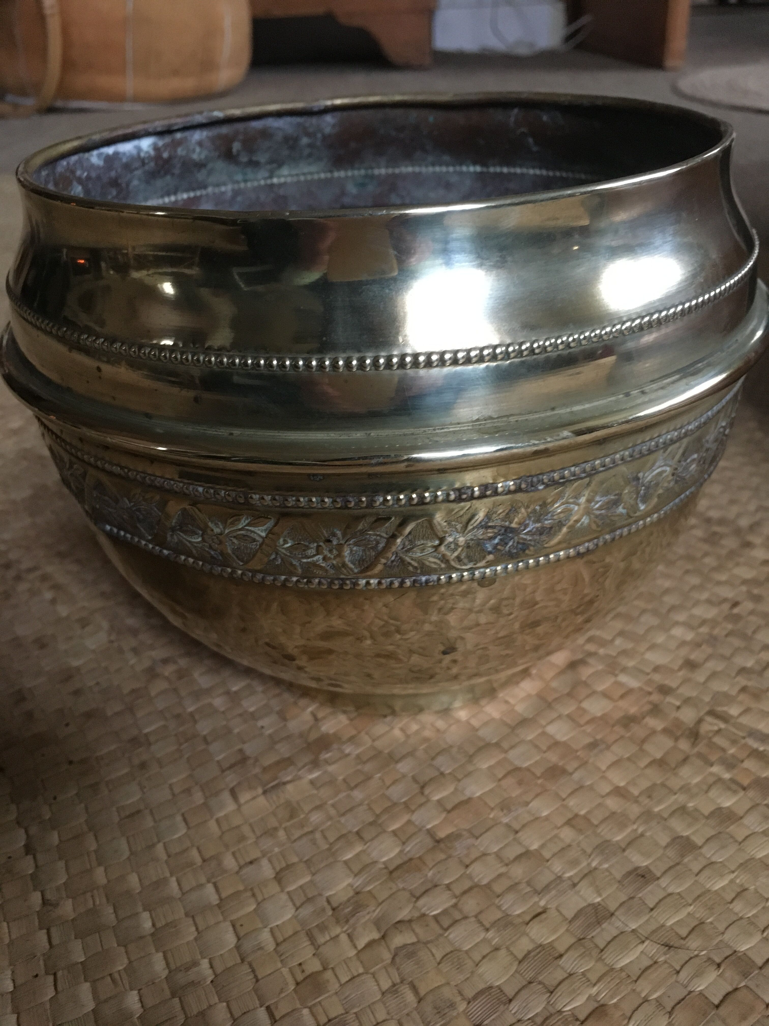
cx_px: 384
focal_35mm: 29
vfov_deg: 61.7
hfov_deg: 48.2
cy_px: 513
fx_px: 859
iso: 400
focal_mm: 4.15
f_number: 2.2
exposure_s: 1/17
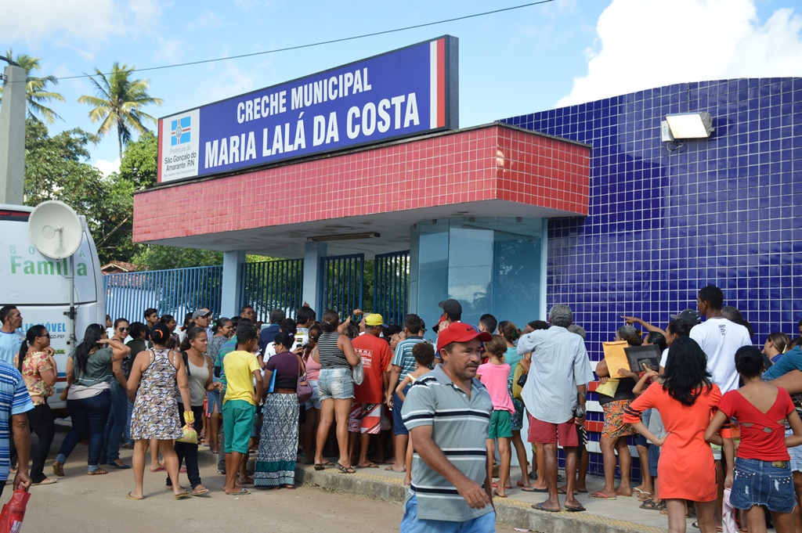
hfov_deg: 41.1
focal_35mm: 48
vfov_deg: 28.0
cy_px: 266
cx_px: 401
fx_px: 1068
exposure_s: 1/250
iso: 100
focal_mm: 32
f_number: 7.1
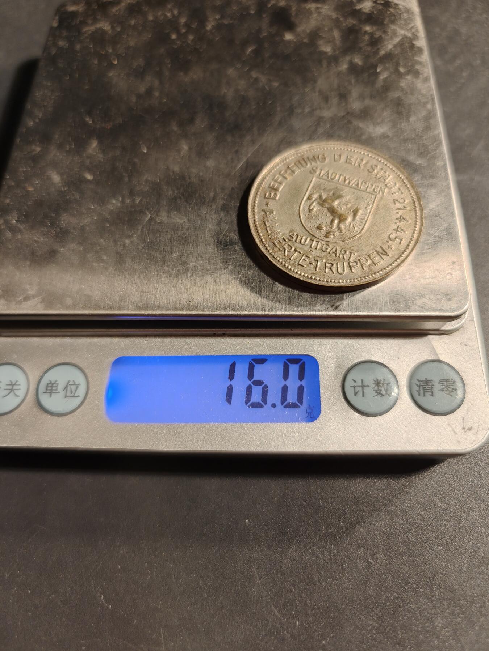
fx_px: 433
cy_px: 326
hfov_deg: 58.9
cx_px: 244
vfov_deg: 73.9
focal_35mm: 23
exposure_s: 1/200
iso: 200
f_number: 1.6
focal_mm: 6.06
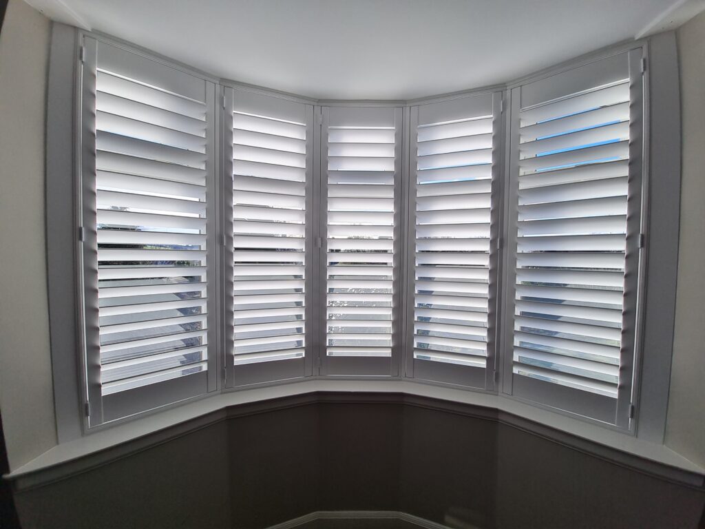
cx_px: 352
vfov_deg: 89.9
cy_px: 264
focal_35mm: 13
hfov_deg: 106.2
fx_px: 265
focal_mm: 1.74
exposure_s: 1/396
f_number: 2.2
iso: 50
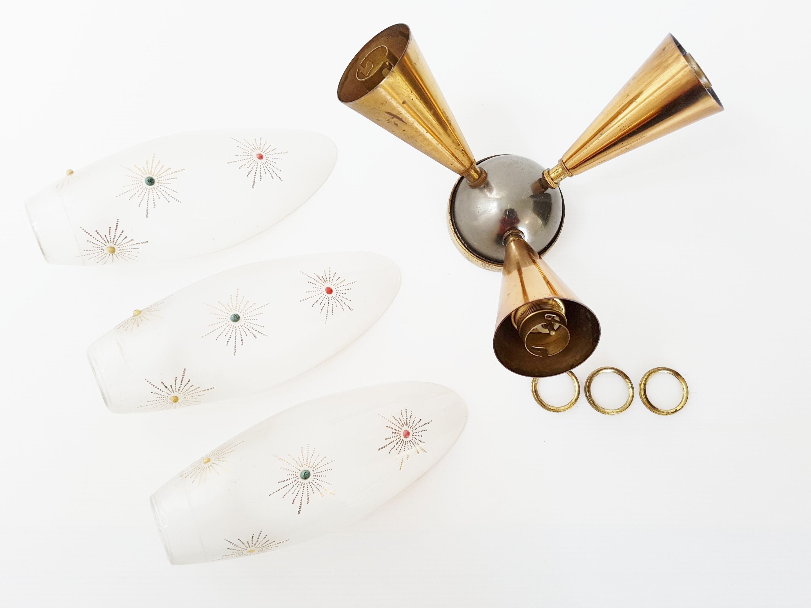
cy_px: 304
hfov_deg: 67.3
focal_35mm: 26
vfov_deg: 53.1
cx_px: 406
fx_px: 609
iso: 64
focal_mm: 4.2
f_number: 1.7
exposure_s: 1/50
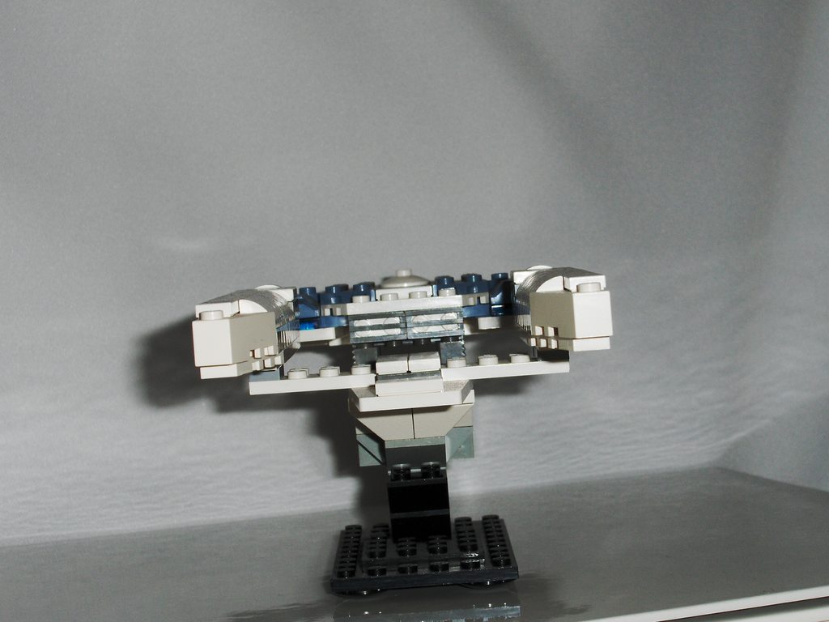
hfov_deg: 22.3
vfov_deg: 16.8
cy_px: 311
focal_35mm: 88
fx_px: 2107
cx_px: 414
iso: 100
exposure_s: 1/100
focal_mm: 19.1
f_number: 8.6
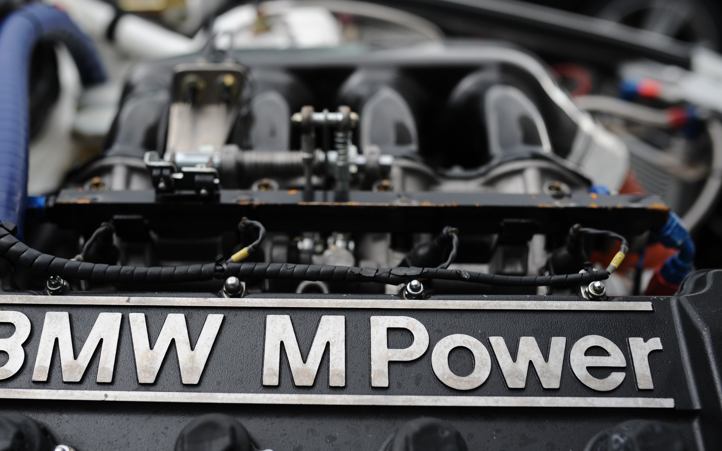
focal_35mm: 42
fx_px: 826
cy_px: 246
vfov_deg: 30.5
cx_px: 301
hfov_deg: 47.0
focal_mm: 35
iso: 400
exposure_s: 1/400
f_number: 3.2
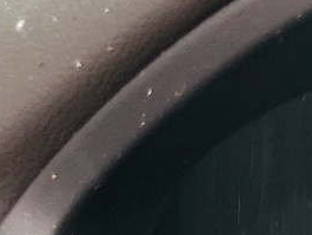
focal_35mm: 157
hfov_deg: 10.4
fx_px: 1416
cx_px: 815
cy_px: 374
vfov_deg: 9.2
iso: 50
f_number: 1.5
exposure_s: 1/217
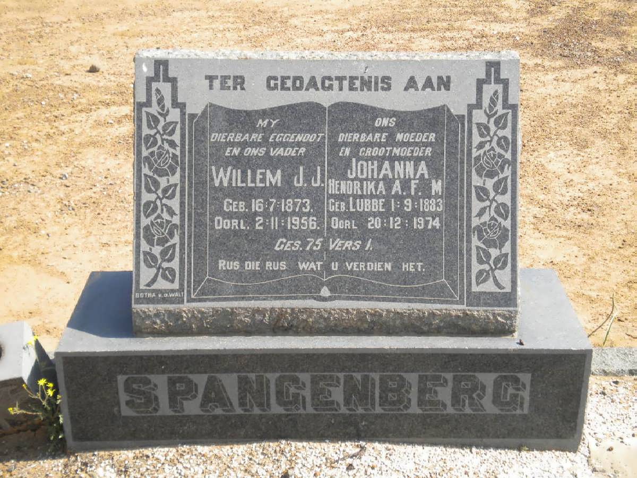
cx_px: 318
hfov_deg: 36.8
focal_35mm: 52
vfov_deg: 28.0
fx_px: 957
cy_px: 239
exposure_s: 1/202
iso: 80
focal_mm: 9.3
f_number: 5.6
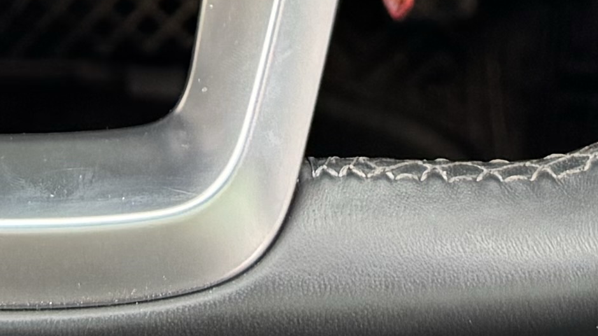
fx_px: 2521
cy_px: -703
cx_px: 25
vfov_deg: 6.8
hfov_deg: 13.4
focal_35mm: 159
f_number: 1.78
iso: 160
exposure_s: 1/50
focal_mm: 6.76
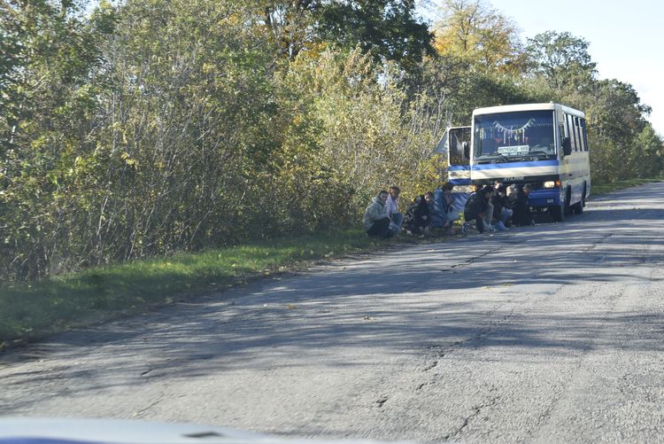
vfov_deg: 21.6
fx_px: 1163
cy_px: 222
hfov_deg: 31.9
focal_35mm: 63
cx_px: 332
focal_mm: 42
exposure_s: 1/250
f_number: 8
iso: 400
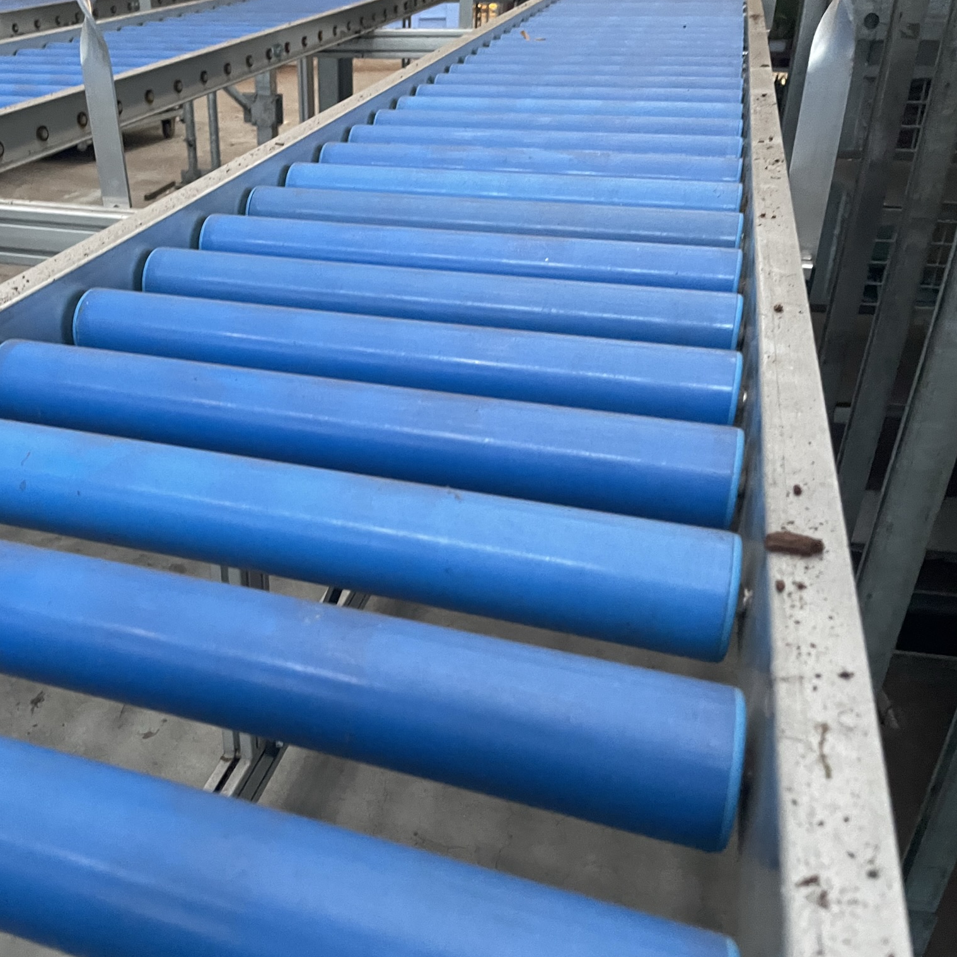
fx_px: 970
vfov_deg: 52.5
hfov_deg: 51.5
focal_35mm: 31
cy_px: 480
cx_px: 312
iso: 500
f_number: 1.6
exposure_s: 1/33
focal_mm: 4.2
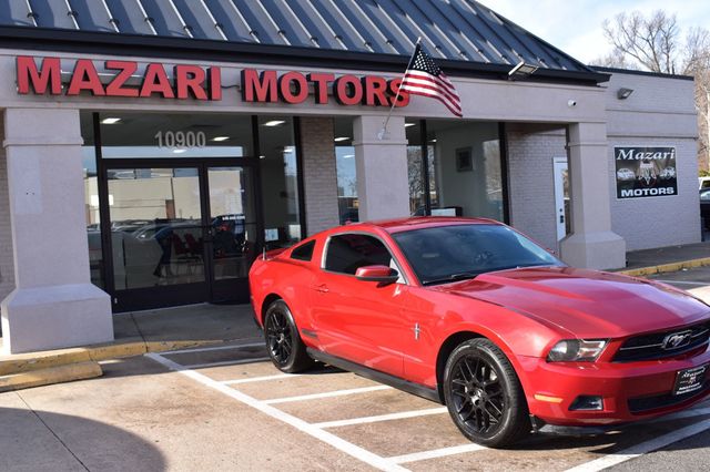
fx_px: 739
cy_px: 236
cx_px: 355
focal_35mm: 38
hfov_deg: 51.3
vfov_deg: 35.5
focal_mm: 25
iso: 400
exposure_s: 1/320
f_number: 10
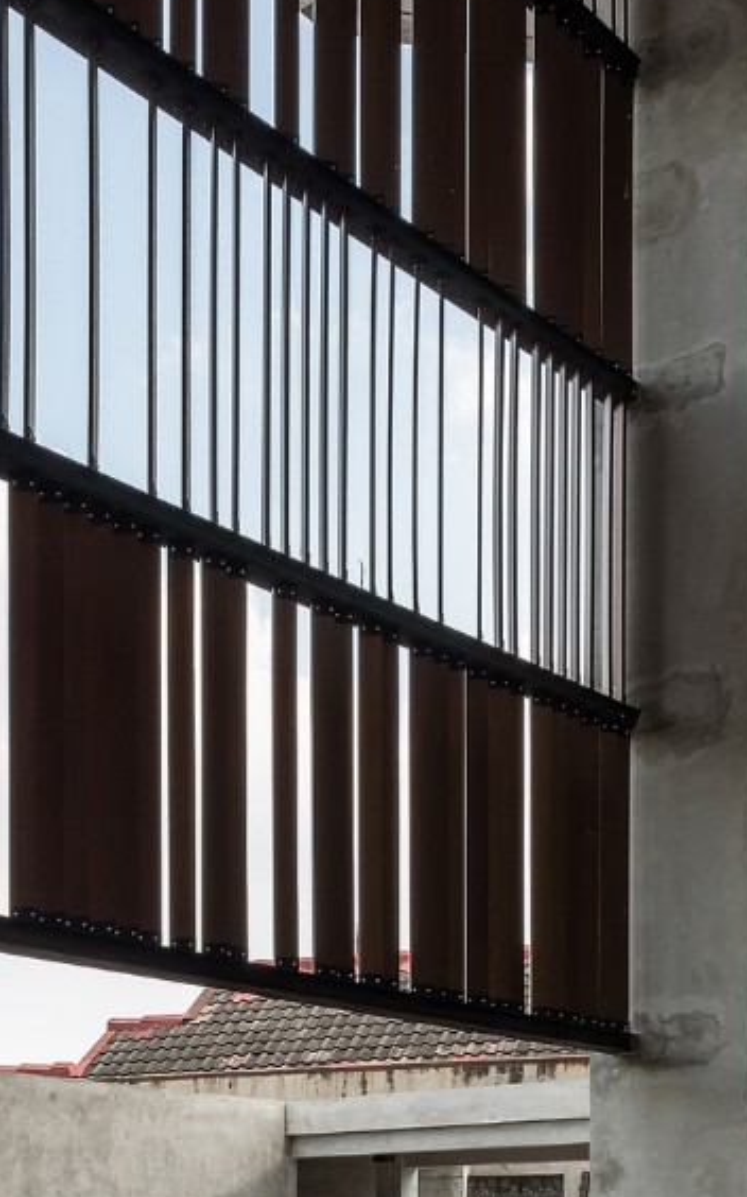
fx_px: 1793
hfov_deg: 22.0
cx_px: -110
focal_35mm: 55
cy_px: 783
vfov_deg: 36.6
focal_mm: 19
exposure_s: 1/80
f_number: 11
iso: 100
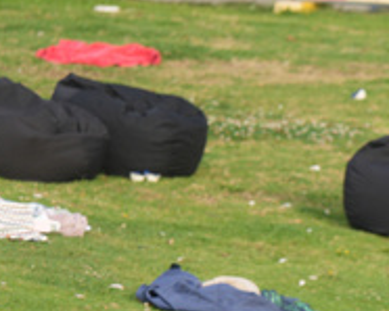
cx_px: 807
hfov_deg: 2.5
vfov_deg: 2.0
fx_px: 8789
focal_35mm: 763
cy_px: 412
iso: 100
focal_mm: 148
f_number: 2.8
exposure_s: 1/320
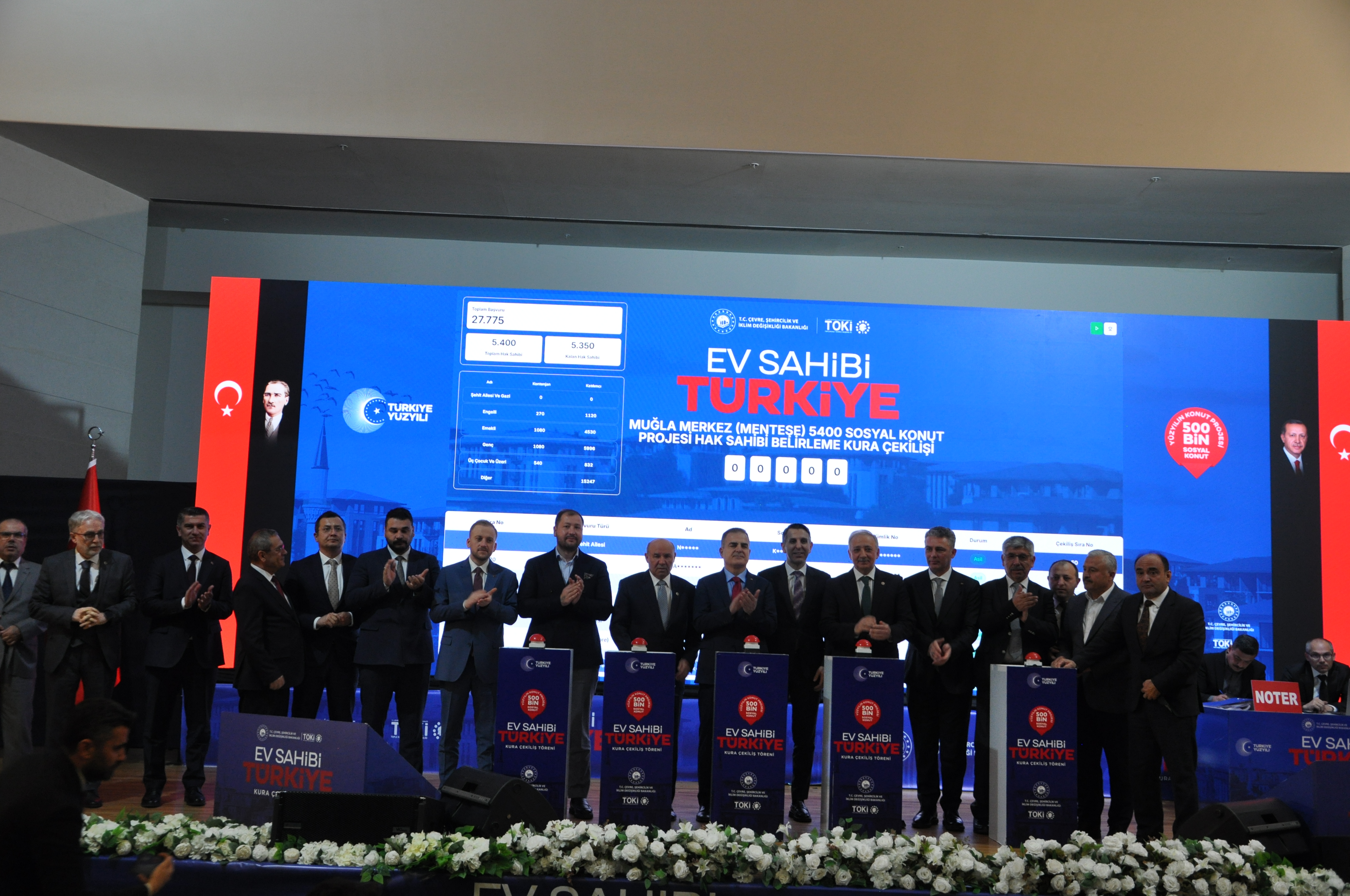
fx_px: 1405
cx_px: 675
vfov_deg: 35.4
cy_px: 448
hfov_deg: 51.3
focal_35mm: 38
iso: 800
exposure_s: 1/60
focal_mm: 25
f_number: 4
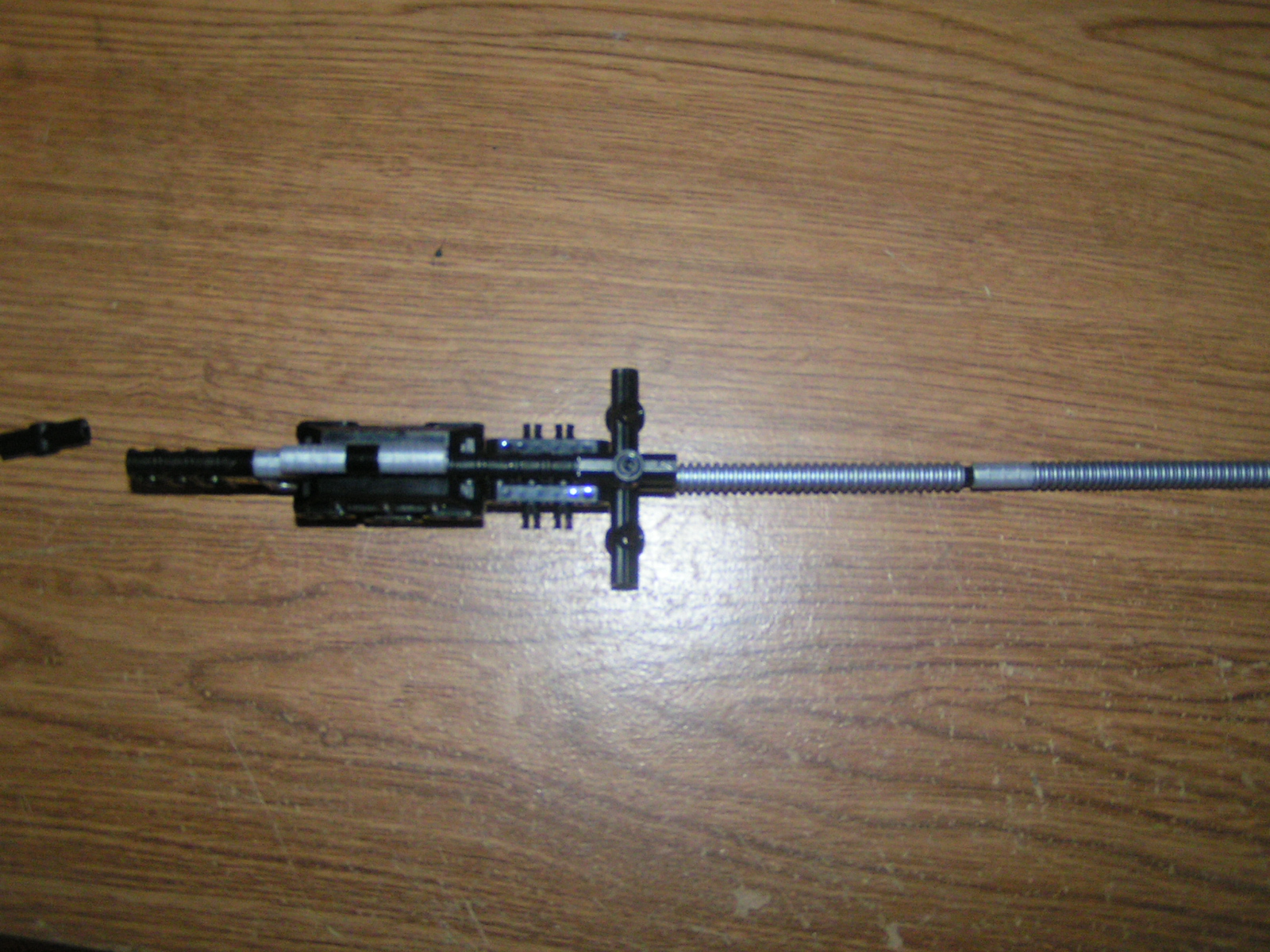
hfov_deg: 49.0
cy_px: 476
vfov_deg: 37.7
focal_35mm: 38
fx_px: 1394
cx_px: 635
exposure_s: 1/40
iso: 200
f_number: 2.8
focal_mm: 5.8
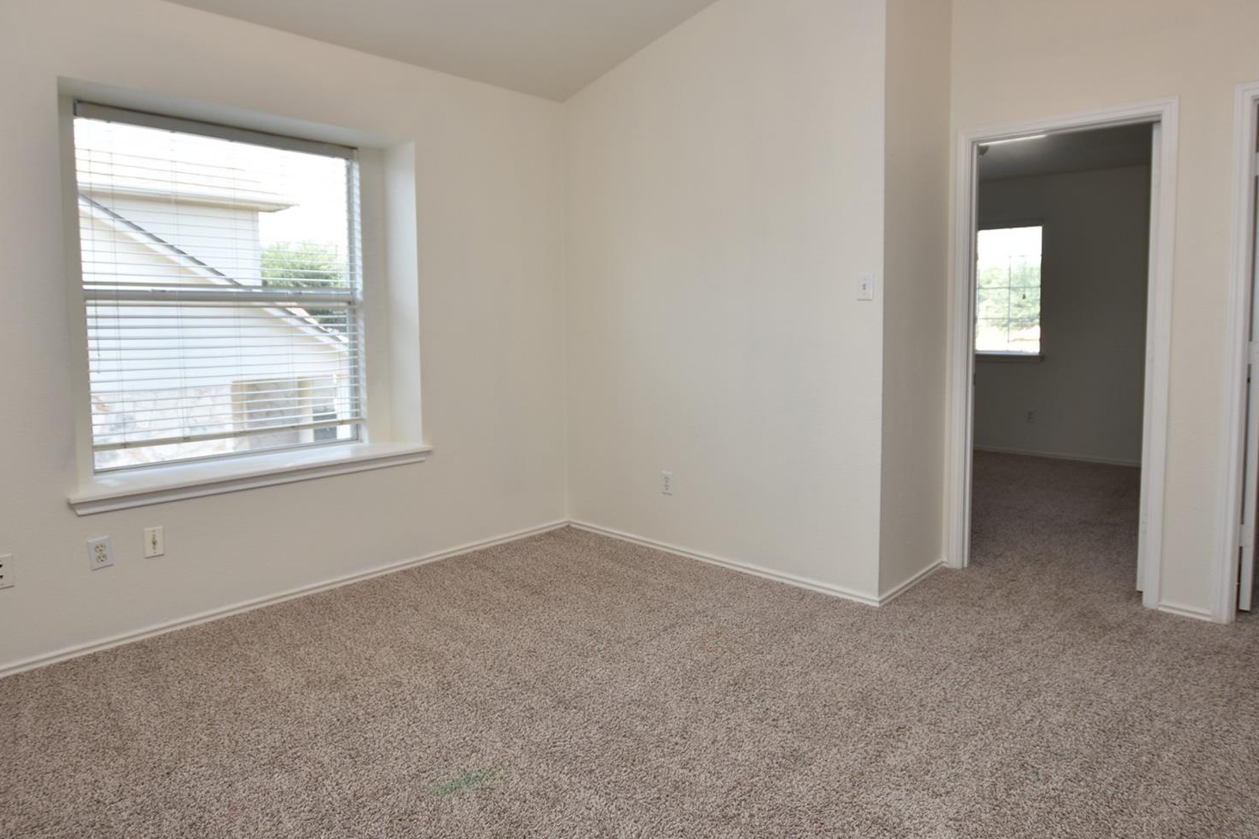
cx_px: 652
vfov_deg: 59.3
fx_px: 734
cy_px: 370
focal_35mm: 21
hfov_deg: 81.2
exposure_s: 1/200
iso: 125
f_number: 3.5
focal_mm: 10
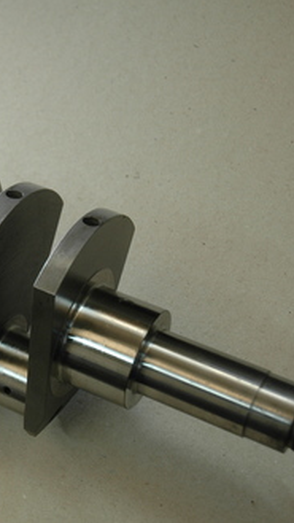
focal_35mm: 81
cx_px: -84
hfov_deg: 14.3
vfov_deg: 26.2
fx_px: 1123
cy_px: 261
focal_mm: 34
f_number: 4.5
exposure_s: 1/80
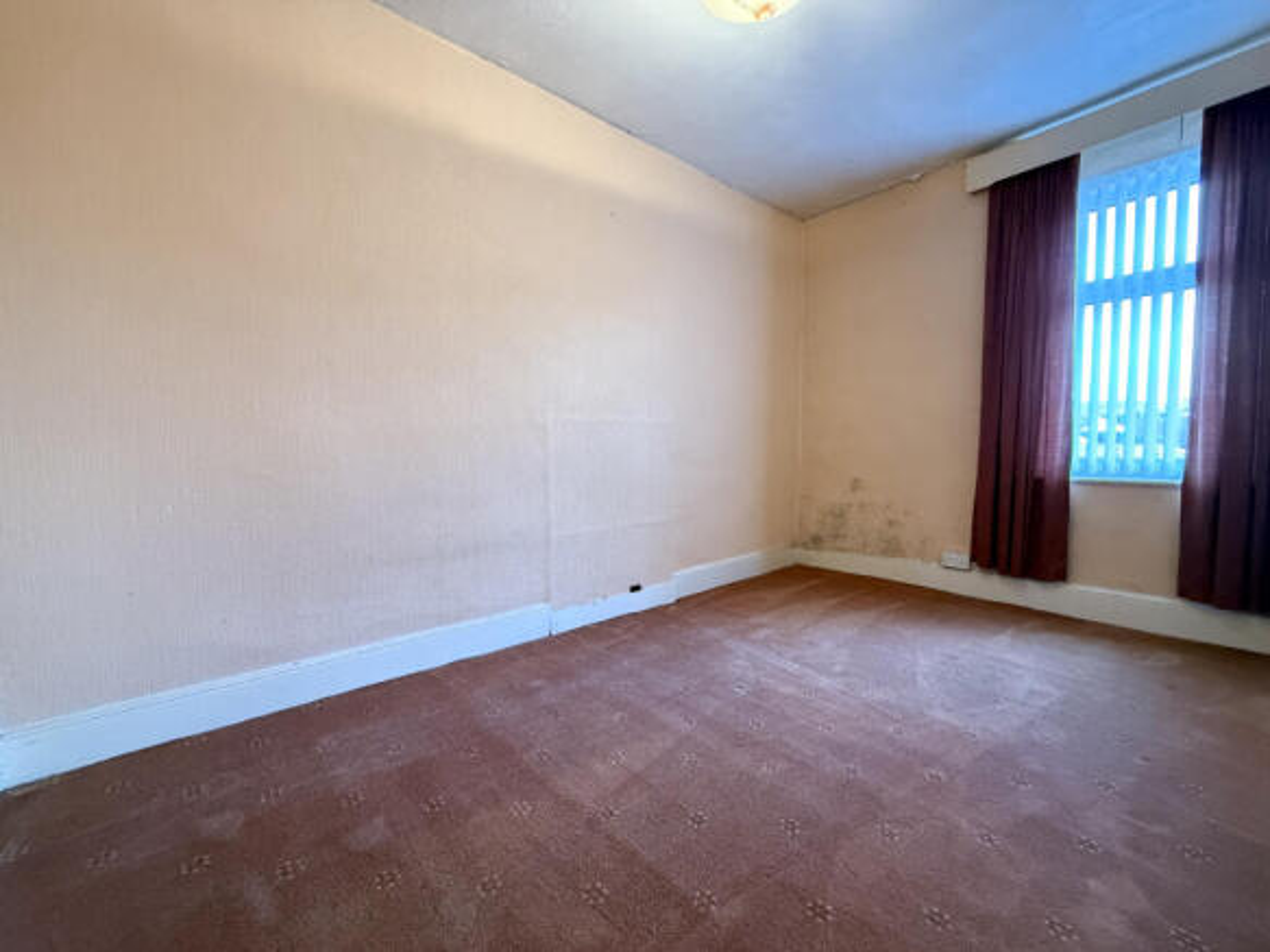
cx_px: 635
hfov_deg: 102.1
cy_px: 476
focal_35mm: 14
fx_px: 514
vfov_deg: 85.7
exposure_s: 1/50
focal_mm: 2.22
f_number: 2.2
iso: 500
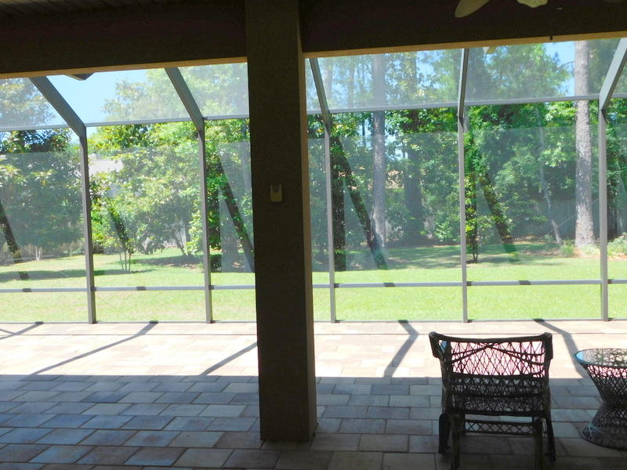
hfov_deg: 51.4
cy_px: 235
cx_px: 314
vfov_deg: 39.7
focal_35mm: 36
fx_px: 652
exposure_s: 1/250
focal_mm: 6.3
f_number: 3.5
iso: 125
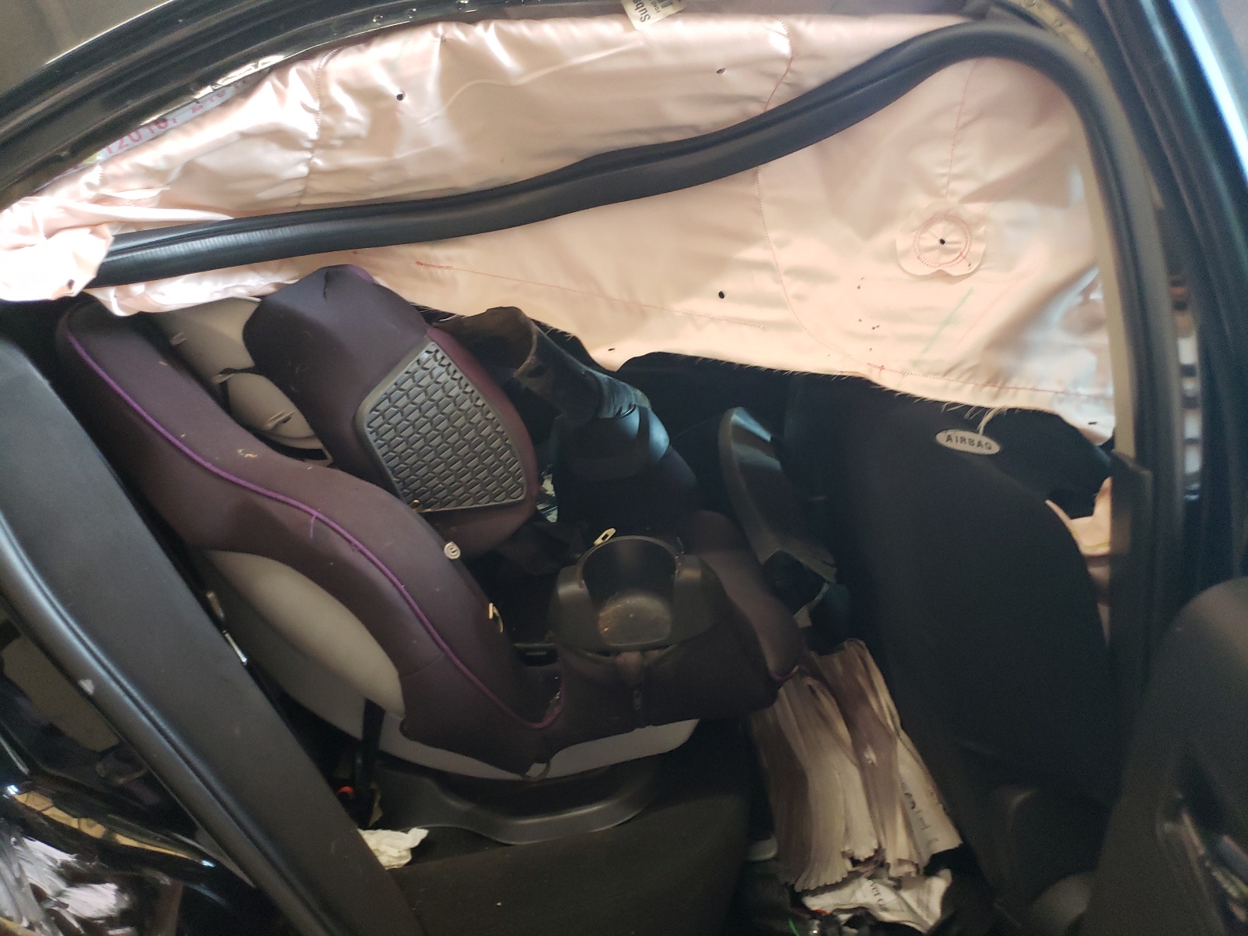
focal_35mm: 26
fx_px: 937
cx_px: 624
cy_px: 468
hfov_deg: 67.3
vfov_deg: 53.1
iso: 291
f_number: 1.5
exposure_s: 1/40
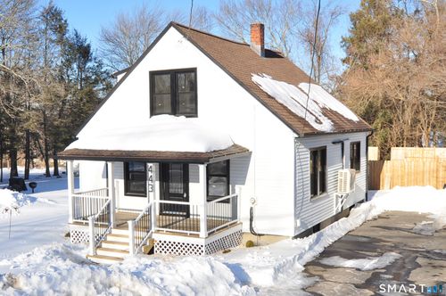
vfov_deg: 43.5
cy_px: 148
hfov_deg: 62.0
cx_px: 223
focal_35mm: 30
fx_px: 371
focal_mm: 20
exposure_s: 1/320
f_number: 8
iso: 200
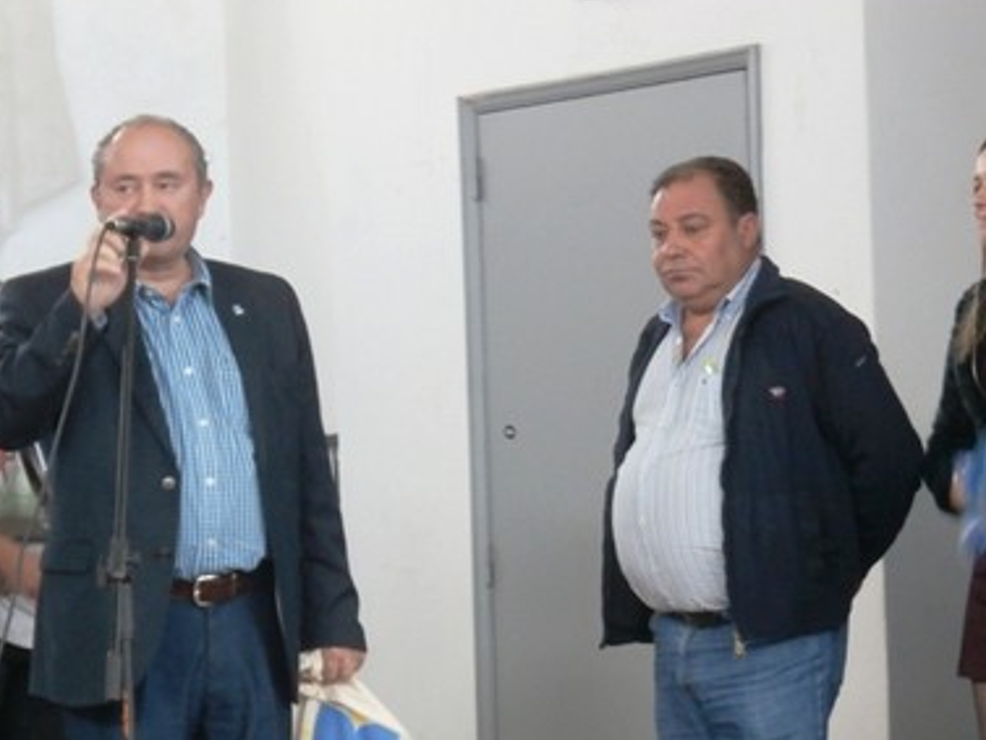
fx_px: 4416
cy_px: 480
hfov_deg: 12.7
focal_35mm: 155
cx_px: 343
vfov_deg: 9.6
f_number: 5.1
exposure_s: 1/15
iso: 400
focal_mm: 20.86
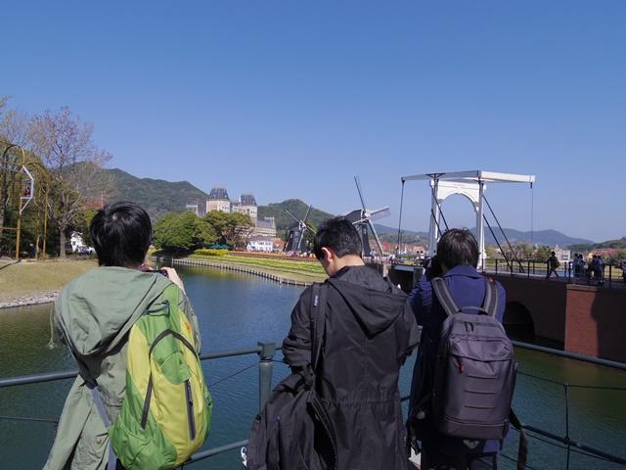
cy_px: 235
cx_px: 313
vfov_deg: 58.9
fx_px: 416
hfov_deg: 73.9
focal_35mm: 23
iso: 200
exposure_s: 1/1250
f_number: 4
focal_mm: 5
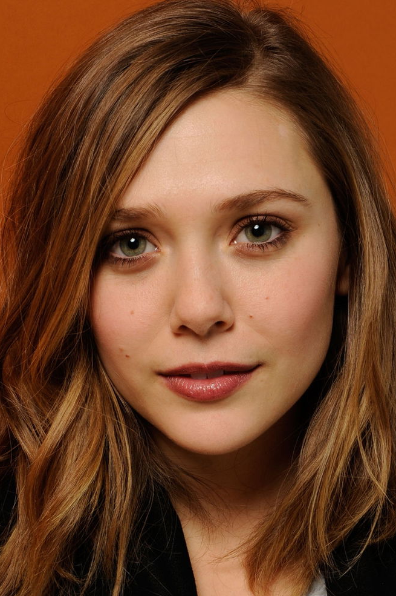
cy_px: 450
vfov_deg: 20.5
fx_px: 1635
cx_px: 210
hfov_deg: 13.8
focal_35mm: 99
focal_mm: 58
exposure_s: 1/100
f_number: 13
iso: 200
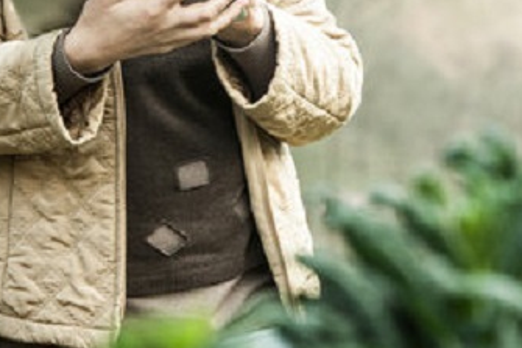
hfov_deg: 5.5
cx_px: 481
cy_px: 66
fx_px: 5406
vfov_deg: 3.7
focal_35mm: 373
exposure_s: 1/100
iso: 200
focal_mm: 130
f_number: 7.1
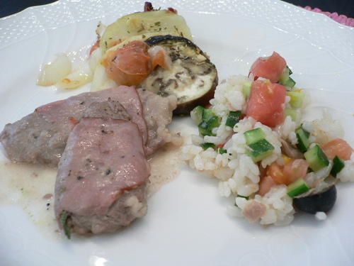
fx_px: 358
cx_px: 177
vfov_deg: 40.7
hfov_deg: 52.6
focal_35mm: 35
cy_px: 133
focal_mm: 5.8
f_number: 2.8
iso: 100
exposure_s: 1/20
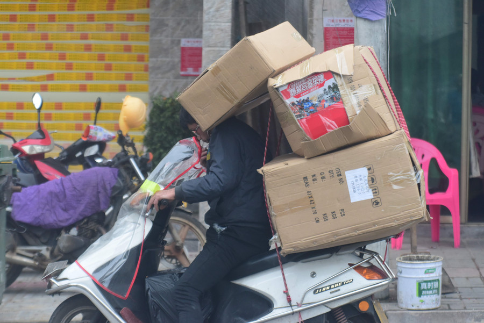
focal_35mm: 140
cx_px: 242
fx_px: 1883
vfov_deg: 9.8
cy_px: 162
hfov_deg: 14.6
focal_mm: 140
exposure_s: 1/160
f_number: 5.6
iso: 1800
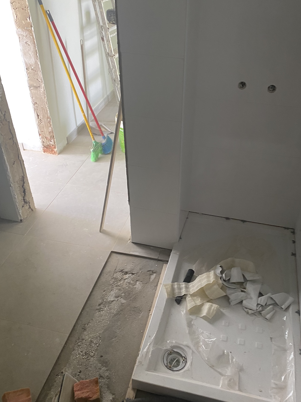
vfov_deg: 58.3
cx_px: 175
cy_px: 194
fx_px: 359
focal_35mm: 31
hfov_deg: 45.3
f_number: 1.8
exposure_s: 1/60
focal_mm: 4.25
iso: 160
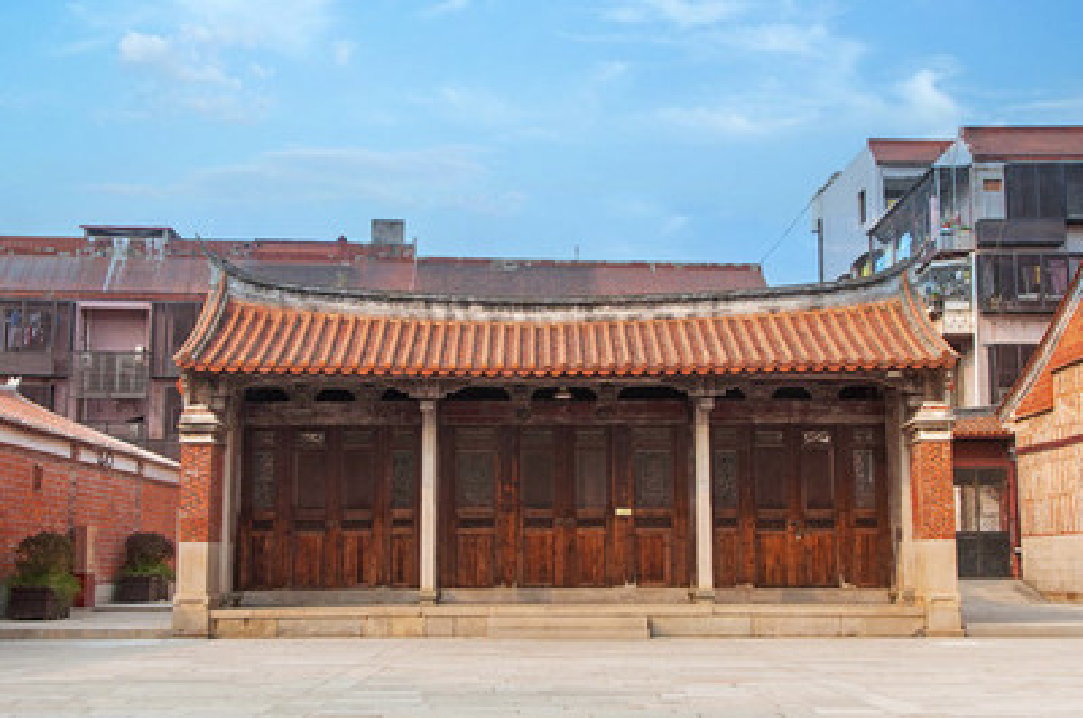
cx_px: 542
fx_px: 1396
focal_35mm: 46
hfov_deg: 42.4
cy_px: 359
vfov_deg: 28.8
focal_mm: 31
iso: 320
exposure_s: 1/250
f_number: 11
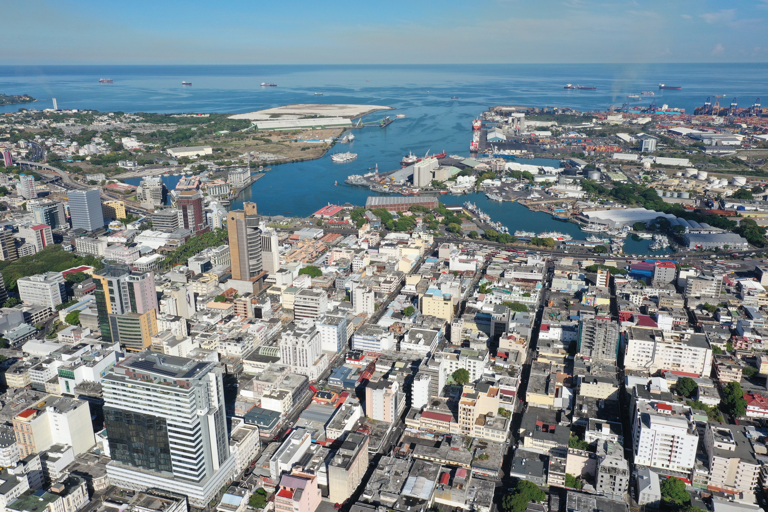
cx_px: 384
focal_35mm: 28
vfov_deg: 46.4
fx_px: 597
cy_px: 256
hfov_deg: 65.5
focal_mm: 10.26
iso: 100
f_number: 6.3
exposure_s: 1/640
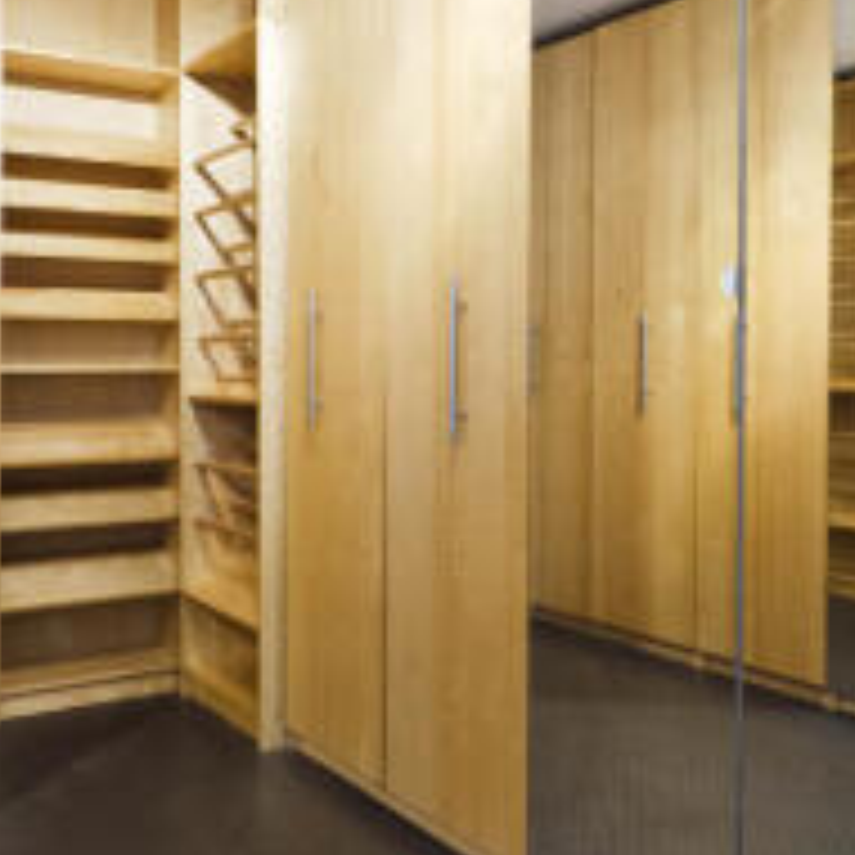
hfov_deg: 47.1
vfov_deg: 46.9
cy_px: 353
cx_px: 423
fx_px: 980
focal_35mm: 35
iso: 640
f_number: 7.1
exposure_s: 1/13
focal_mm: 11
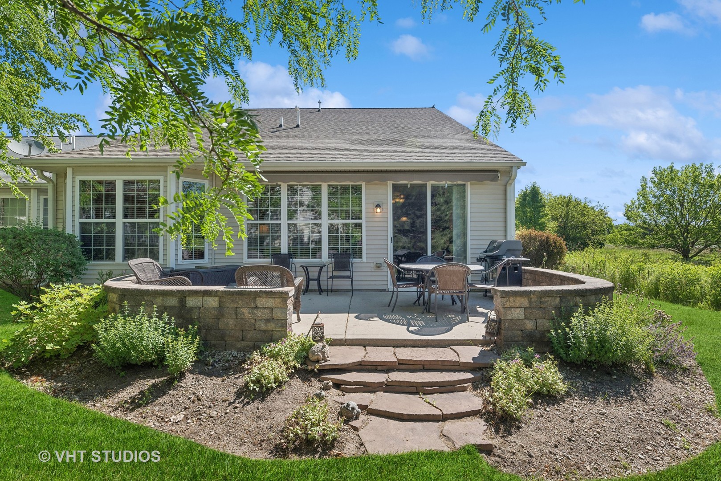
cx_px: 360
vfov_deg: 70.5
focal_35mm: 17
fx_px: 341
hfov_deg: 93.3
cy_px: 240
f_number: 9
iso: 200
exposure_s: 1/320
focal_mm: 17
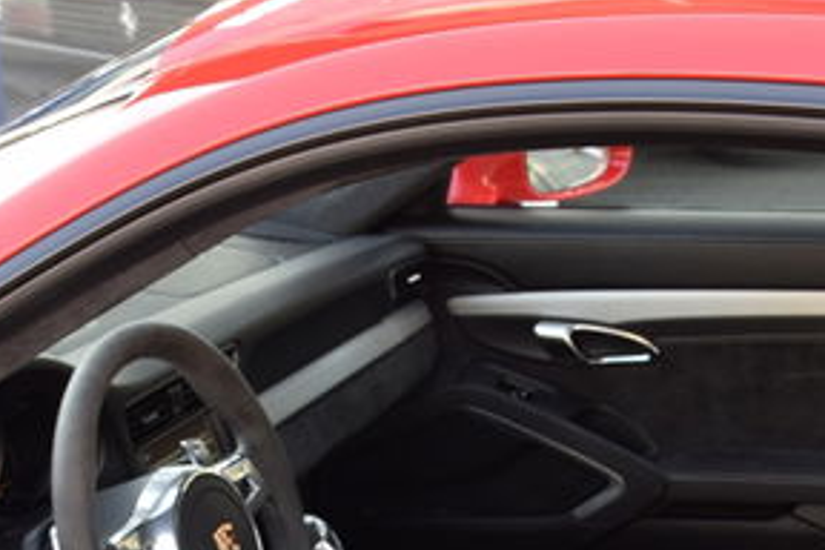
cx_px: 470
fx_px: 2200
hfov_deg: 21.2
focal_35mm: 96
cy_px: 690
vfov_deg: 13.8
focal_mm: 24
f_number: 5.6
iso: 400
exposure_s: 1/125
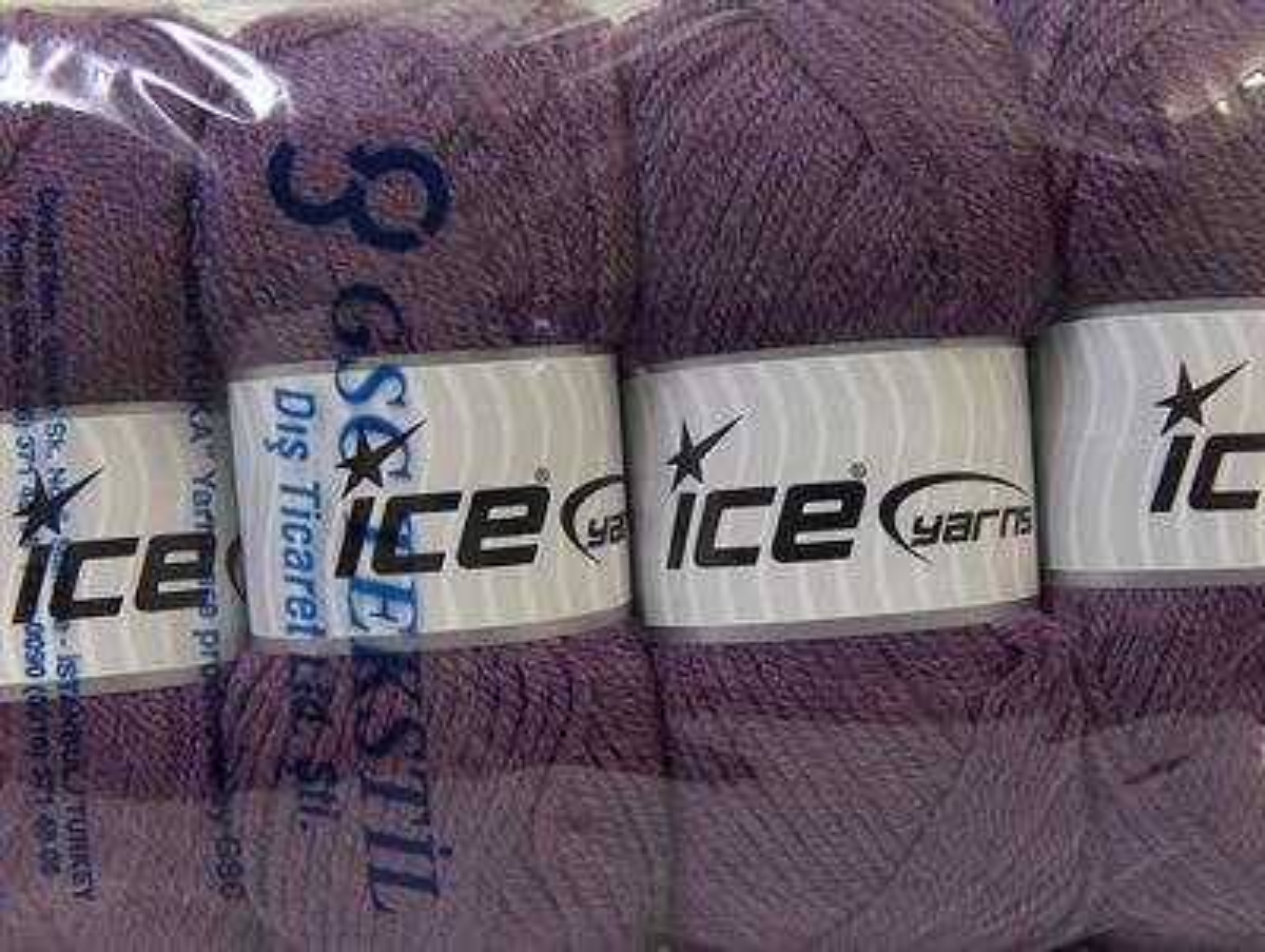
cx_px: 632
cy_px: 476
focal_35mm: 44
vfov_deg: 32.9
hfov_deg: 42.9
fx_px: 1610
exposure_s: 1/15.5
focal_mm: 8.96
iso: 200
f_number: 2.8
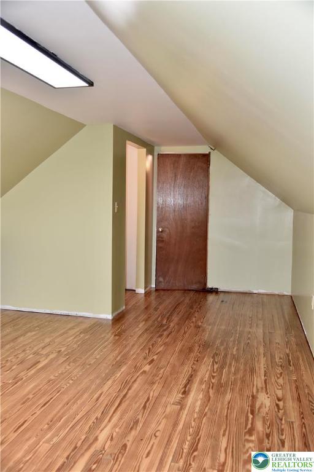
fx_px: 406
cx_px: 157
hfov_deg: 42.3
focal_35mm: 31
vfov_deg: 60.3
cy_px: 236
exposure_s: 1/80
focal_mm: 31
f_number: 4.5
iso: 800
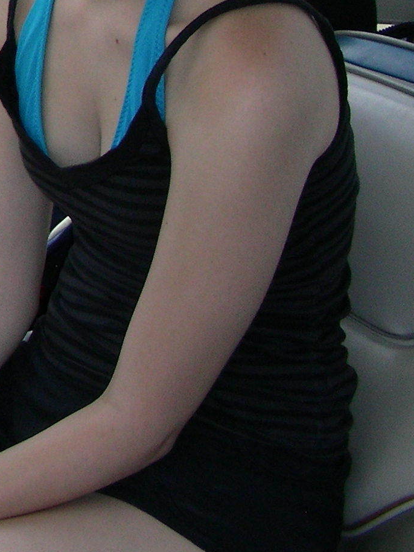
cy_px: -69
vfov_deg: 16.3
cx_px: -383
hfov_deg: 11.5
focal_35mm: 117
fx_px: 1866
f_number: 4
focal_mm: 6.3
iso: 50
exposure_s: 1/620
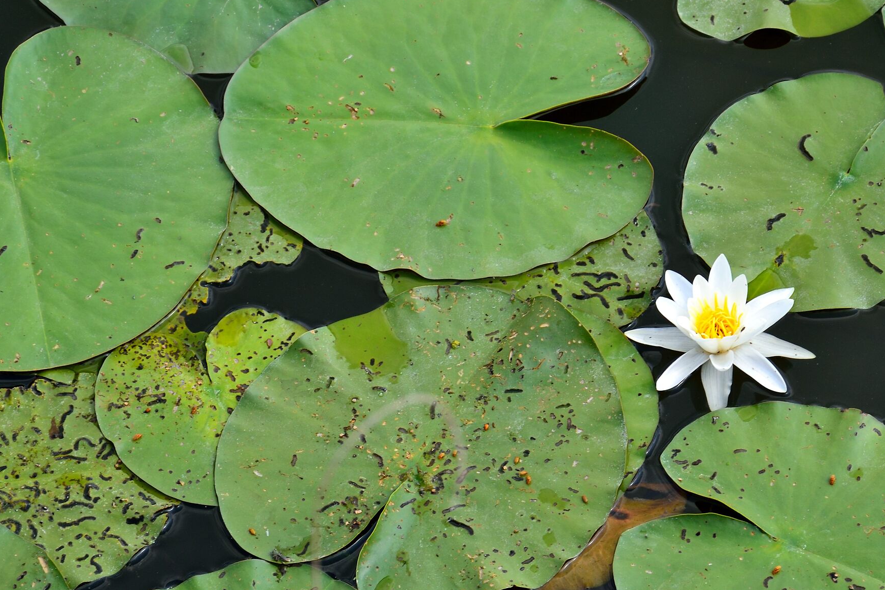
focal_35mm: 217
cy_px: 327
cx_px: 508
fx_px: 5327
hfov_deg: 9.5
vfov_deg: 6.3
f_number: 9
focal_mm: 105
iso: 100
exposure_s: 1/100
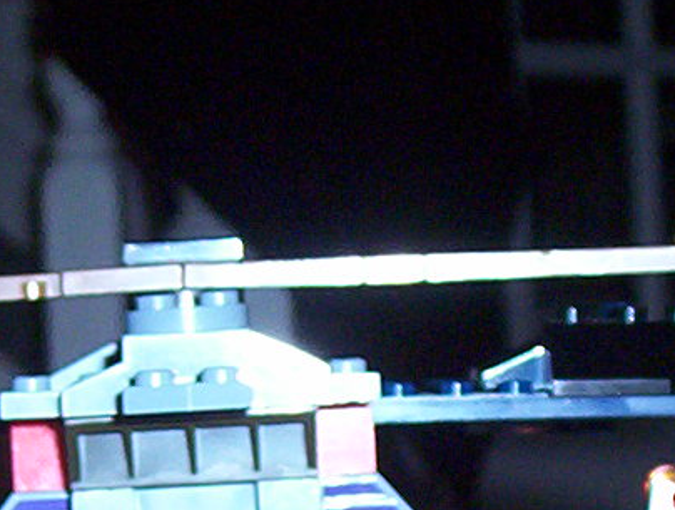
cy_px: 634
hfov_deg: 9.0
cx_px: 169
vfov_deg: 6.8
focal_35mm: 218
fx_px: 4261
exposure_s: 1/69.5
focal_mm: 7.1
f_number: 2.97
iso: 140
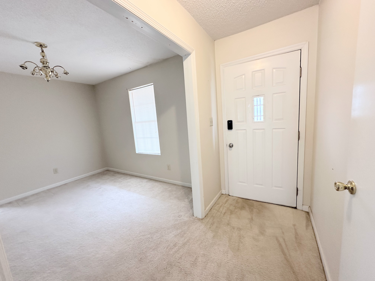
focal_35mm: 14
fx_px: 152
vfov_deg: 85.7
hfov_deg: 102.1
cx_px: 188
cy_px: 140
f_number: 2.2
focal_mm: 2.22
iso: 160
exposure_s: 1/60
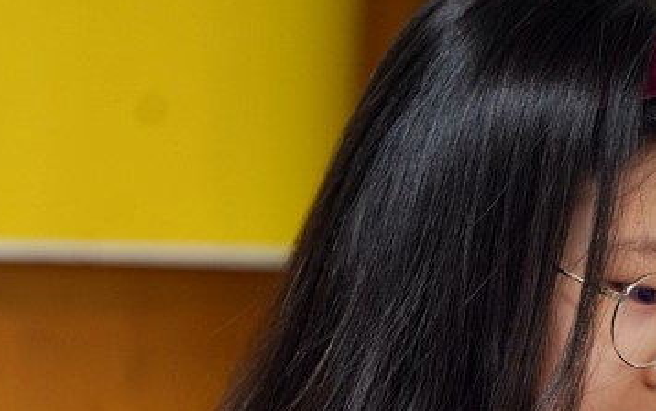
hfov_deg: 4.1
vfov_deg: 2.6
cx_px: 621
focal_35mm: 512
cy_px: 514
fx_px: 9156
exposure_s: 1/250
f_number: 4
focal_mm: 200
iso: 1250
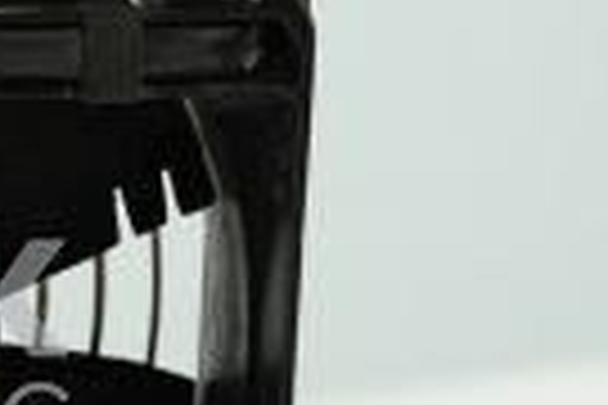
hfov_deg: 5.6
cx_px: -374
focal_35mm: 365
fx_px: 6164
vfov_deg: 3.8
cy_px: 349
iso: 800
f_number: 7.1
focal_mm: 82
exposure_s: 1/125
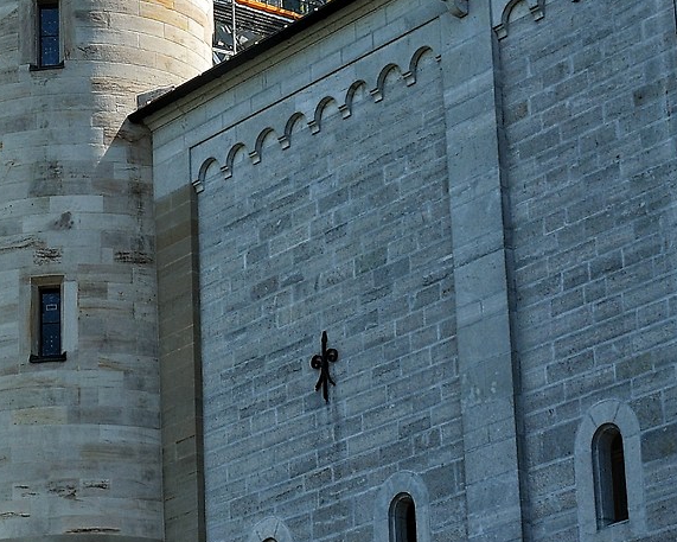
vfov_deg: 10.9
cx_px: -204
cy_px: 292
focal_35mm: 142
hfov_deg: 13.1
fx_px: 2846
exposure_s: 1/640
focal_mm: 24
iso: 100
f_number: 4
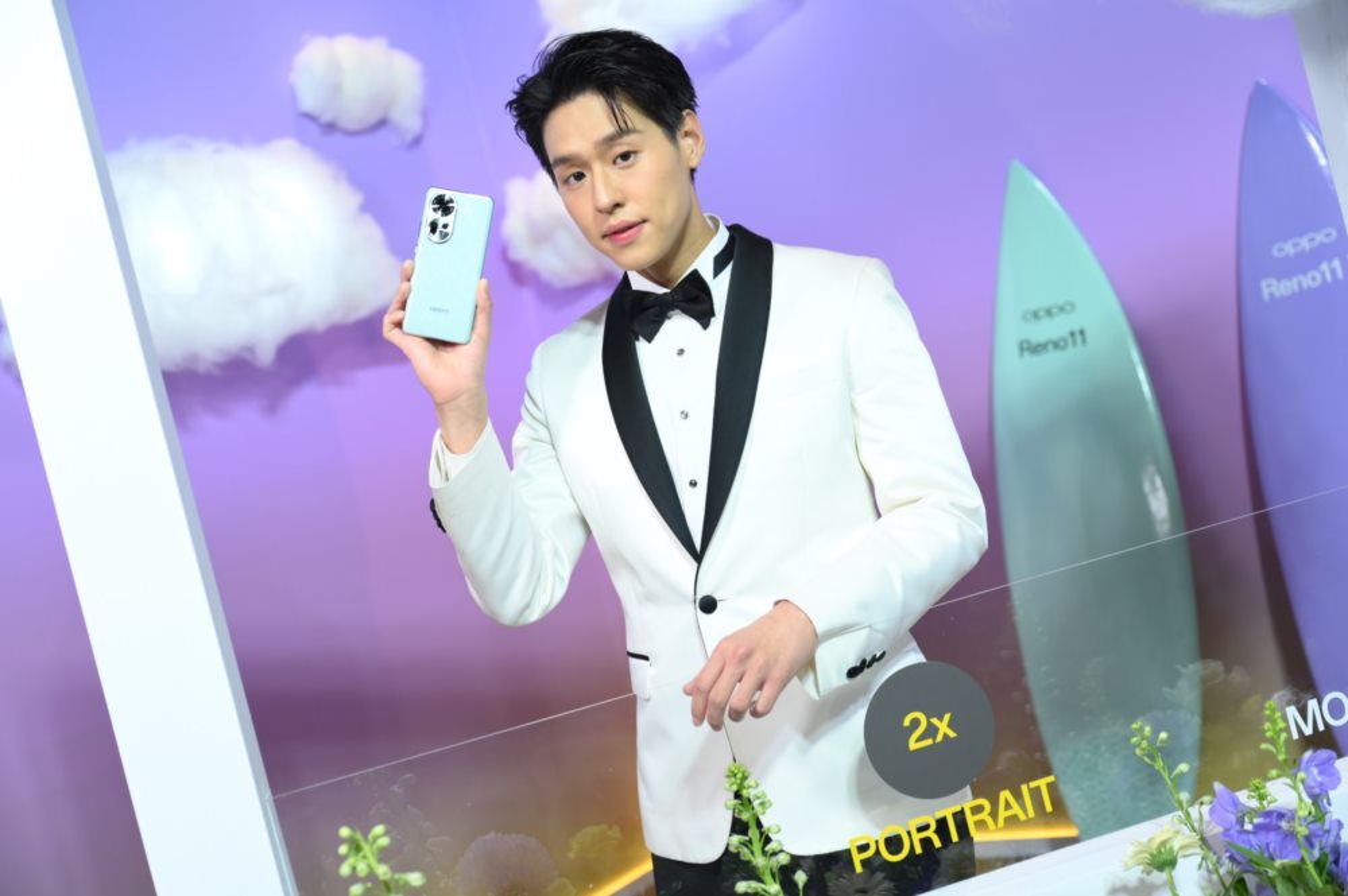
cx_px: 674
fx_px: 1534
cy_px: 448
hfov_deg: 47.4
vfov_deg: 32.6
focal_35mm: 41
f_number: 2.8
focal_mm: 41
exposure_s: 1/125
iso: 400
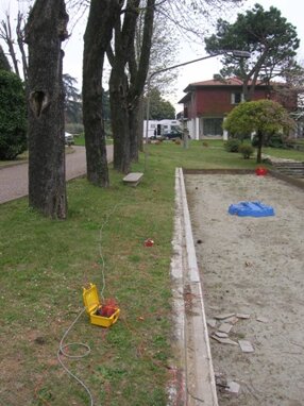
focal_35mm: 34
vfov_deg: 54.0
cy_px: 203
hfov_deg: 41.8
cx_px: 152
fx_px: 399
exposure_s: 1/87.8
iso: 50
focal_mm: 5.7
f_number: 4.9
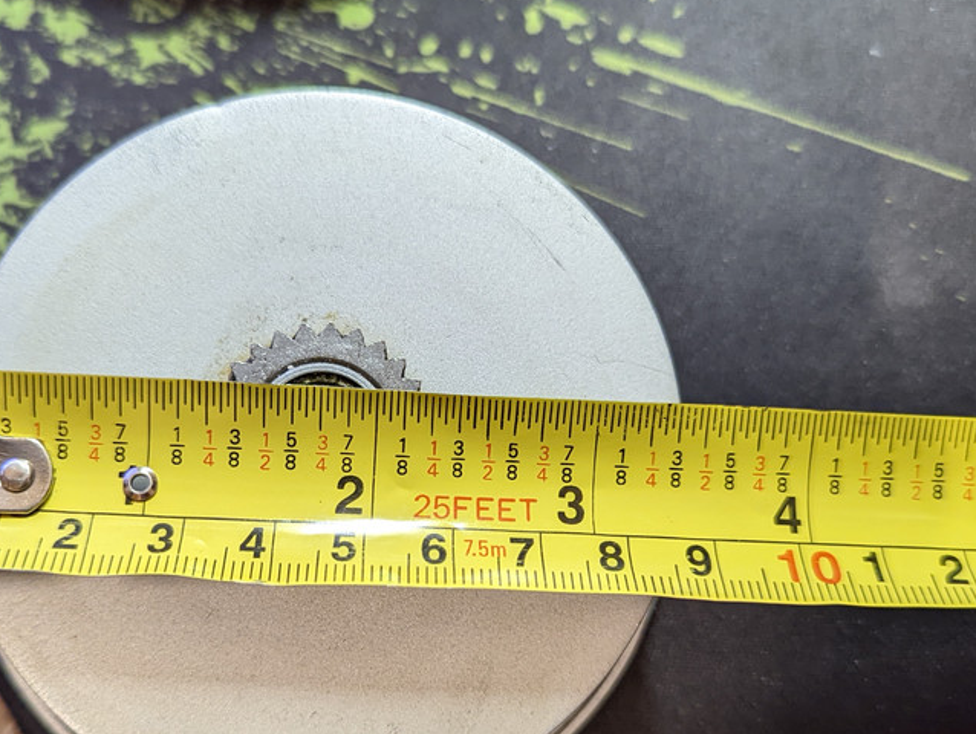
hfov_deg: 46.7
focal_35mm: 40
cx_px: 447
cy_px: 454
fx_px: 1129
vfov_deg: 35.8
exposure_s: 1/97.4
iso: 608
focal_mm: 6.81
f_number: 1.85
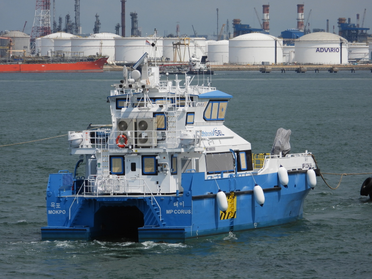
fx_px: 2955
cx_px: 186
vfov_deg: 5.4
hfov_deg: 7.2
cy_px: 140
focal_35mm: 275
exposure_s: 1/1250
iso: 100
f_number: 4.5
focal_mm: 49.5
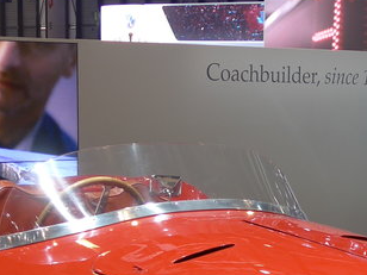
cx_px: 311
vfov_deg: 12.7
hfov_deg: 17.2
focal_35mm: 113
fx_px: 1198
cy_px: 357
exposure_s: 1/80
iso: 80
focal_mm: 6
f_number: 2
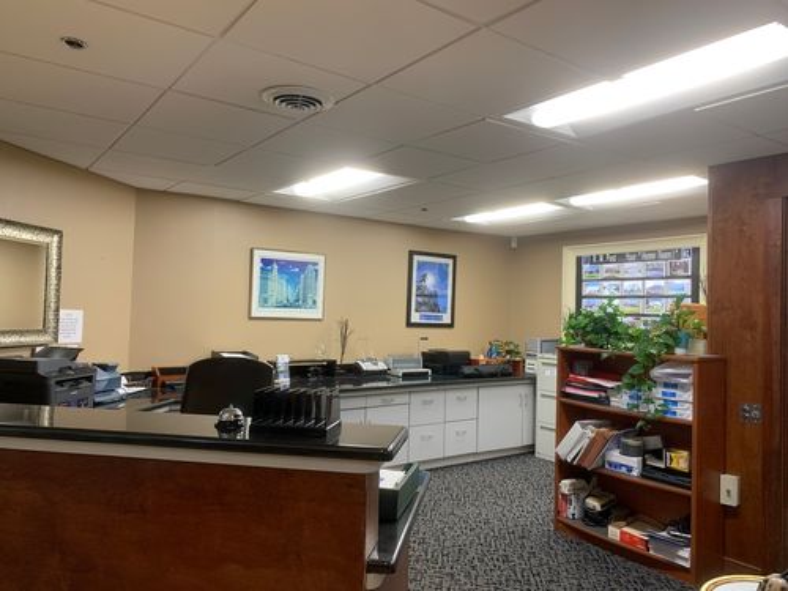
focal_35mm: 26
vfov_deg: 53.1
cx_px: 394
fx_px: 592
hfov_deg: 67.3
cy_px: 296
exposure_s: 1/60
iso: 125
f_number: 1.8
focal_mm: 4.25
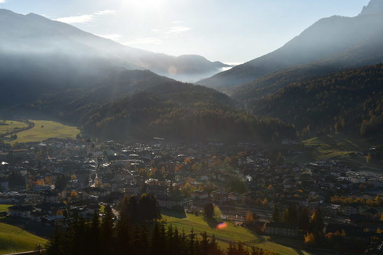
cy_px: 128
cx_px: 192
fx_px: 638
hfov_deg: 33.4
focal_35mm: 60
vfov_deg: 22.6
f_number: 10
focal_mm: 40
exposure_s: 1/320
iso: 100
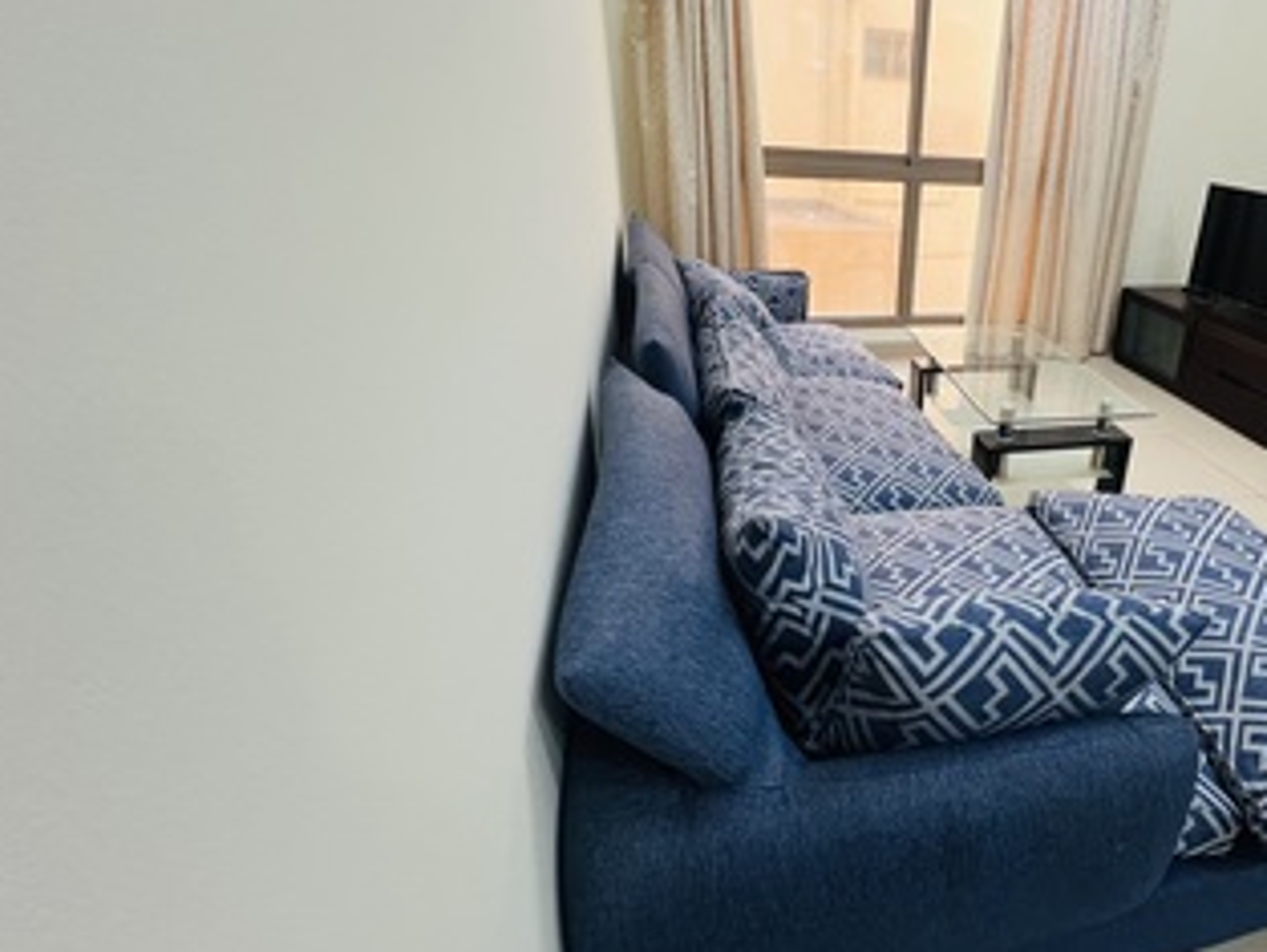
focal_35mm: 19
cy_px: 431
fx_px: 696
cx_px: 897
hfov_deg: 80.2
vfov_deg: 68.6
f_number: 1.8
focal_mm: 1.57
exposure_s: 1/50
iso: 200
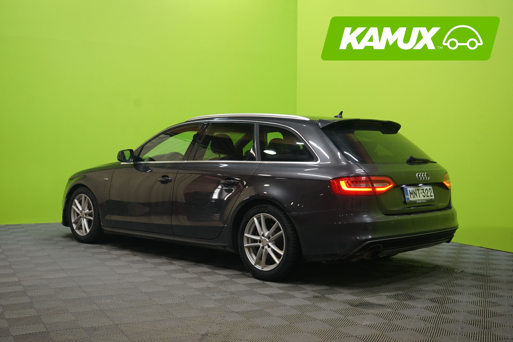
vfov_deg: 30.5
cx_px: 256
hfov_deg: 44.5
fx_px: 627
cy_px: 171
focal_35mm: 44
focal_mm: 44
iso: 1250
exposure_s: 1/25
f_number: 5
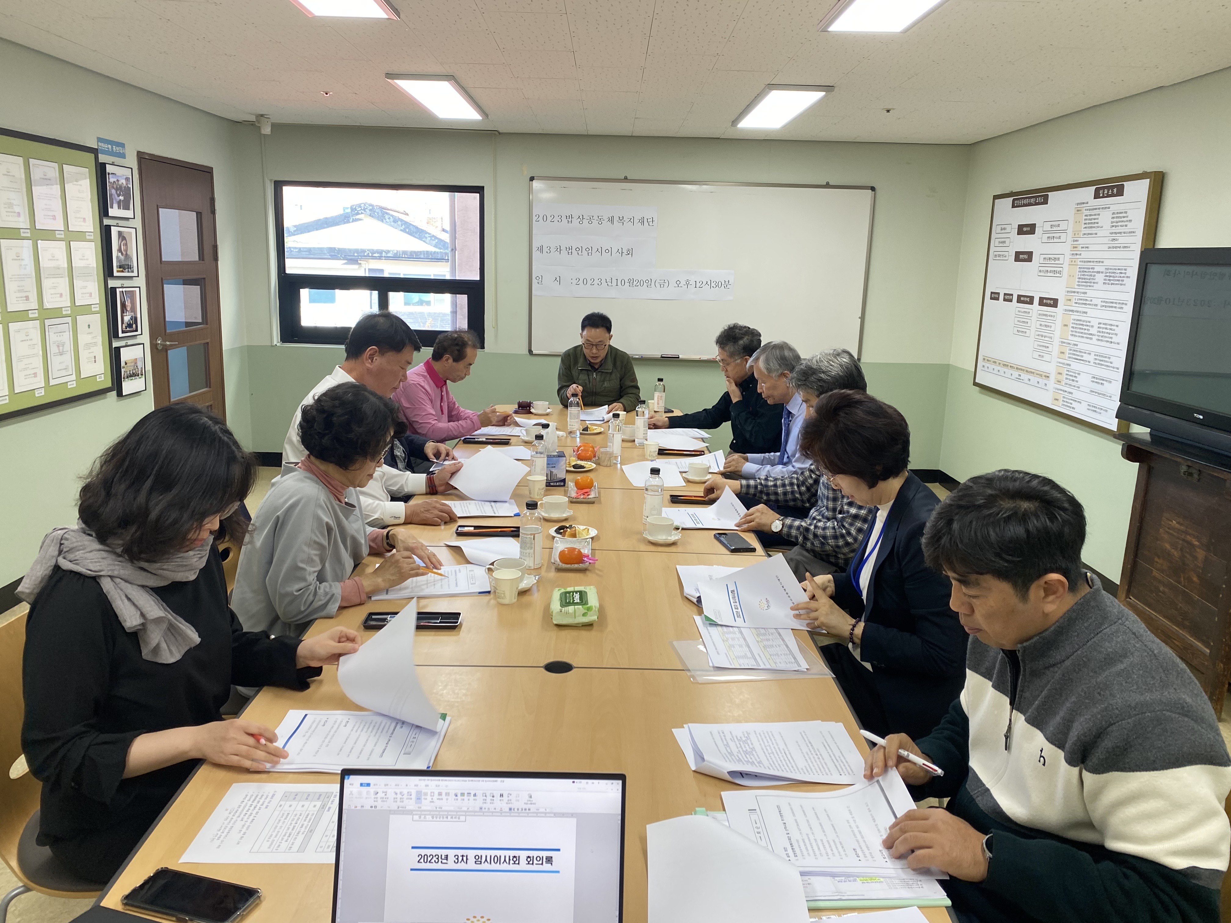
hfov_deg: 67.3
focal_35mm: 26
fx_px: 925
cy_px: 462
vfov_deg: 53.1
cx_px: 616
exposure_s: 1/120
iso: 100
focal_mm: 4.25
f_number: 1.8
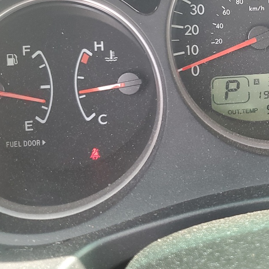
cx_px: 244
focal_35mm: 59
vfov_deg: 28.5
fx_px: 519
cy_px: 56
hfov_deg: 27.9
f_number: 1.5
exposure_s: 1/60.2
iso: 66
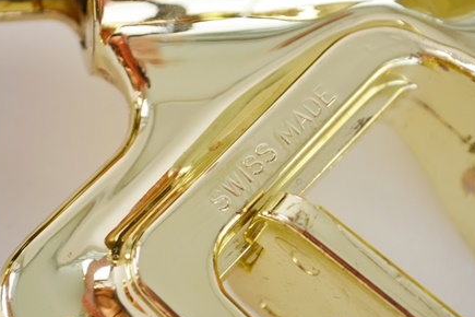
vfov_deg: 12.1
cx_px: 213
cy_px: 144
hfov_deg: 18.0
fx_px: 1500
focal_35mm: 114
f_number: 6.3
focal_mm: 55
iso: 200
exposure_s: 1/160
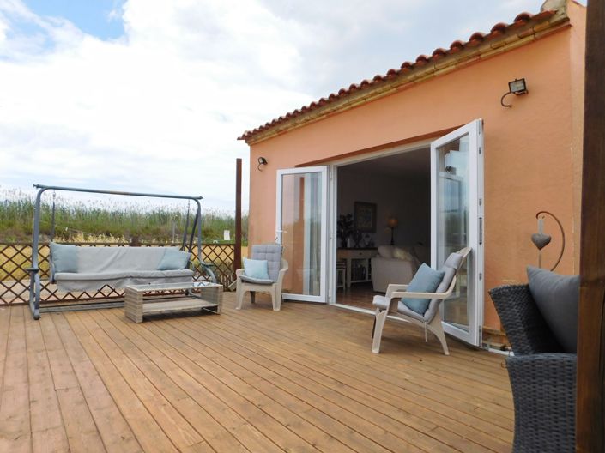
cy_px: 226
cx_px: 302
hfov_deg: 74.0
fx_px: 402
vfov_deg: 58.8
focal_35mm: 23
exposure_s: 1/1250
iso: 125
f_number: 3
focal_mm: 4
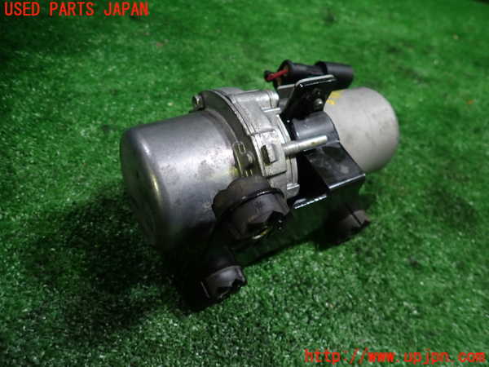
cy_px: 184
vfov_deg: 54.9
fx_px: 353
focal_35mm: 25
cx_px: 244
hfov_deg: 69.4
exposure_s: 1/30
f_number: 2
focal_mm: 4.5
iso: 200
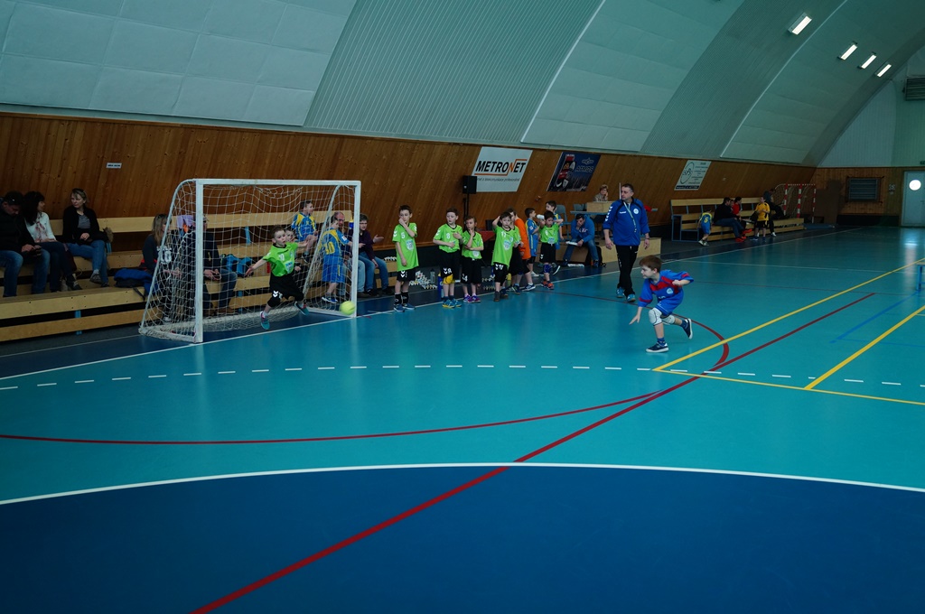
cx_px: 462
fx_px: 924
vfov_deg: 36.8
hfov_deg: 53.2
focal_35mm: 36
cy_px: 307
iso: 500
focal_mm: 24
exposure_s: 1/200
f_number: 4
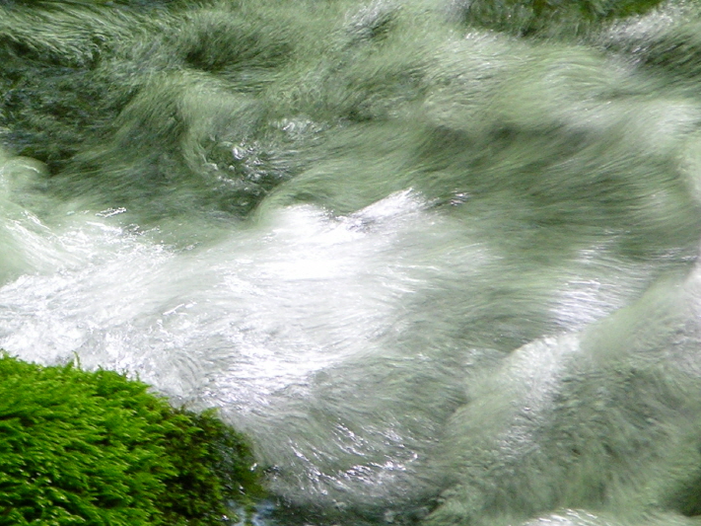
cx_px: -5
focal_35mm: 594
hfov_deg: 3.3
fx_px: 12027
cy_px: 93
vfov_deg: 2.5
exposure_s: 1/32
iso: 100
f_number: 4.1
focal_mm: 56.7
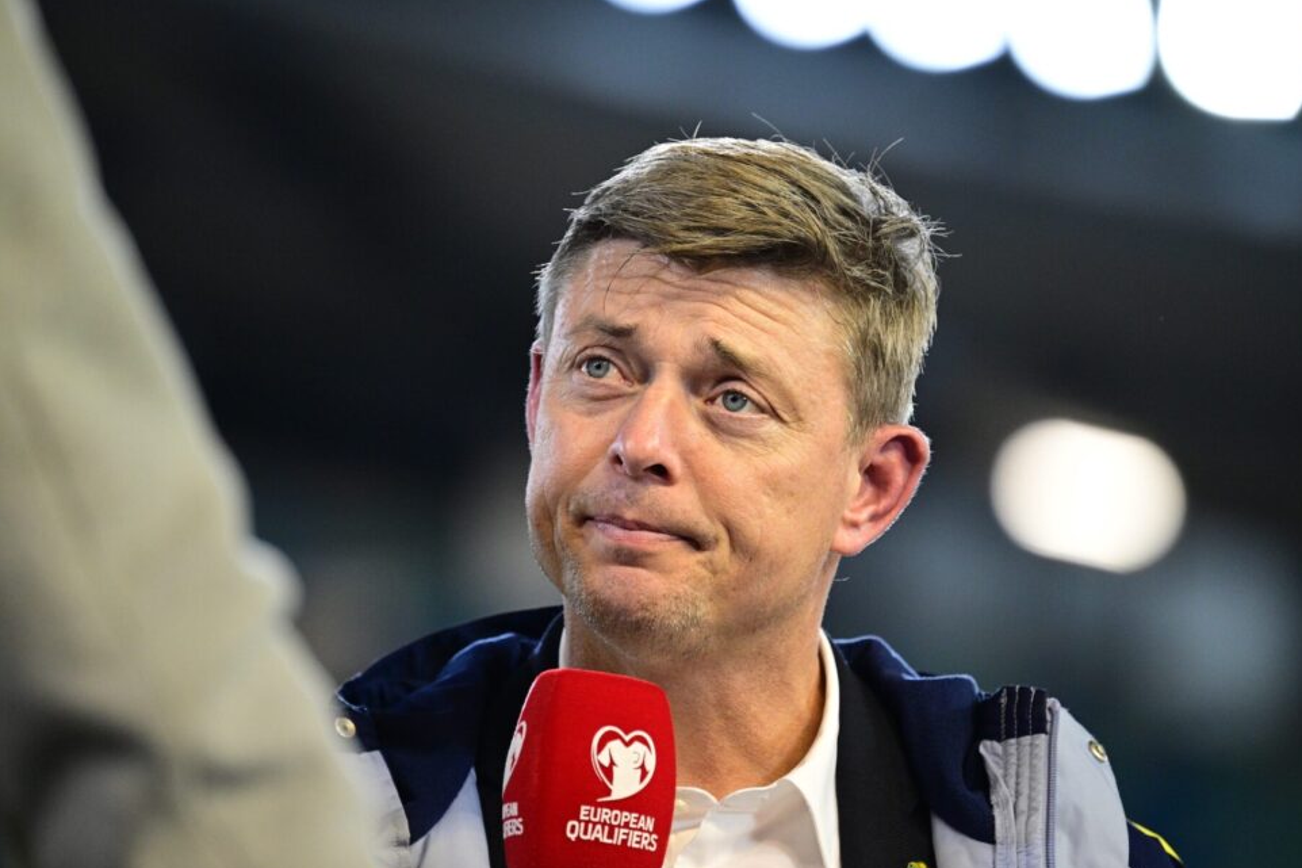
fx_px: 15403
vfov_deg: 3.2
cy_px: 429
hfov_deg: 4.8
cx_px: 670
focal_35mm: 426
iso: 3600
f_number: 5.6
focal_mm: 400
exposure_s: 1/640
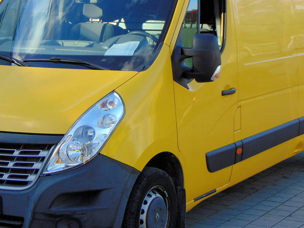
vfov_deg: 16.6
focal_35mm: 89
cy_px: 79
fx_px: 781
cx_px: 134
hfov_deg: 22.0
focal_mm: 9
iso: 80
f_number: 3.5
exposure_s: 1/125
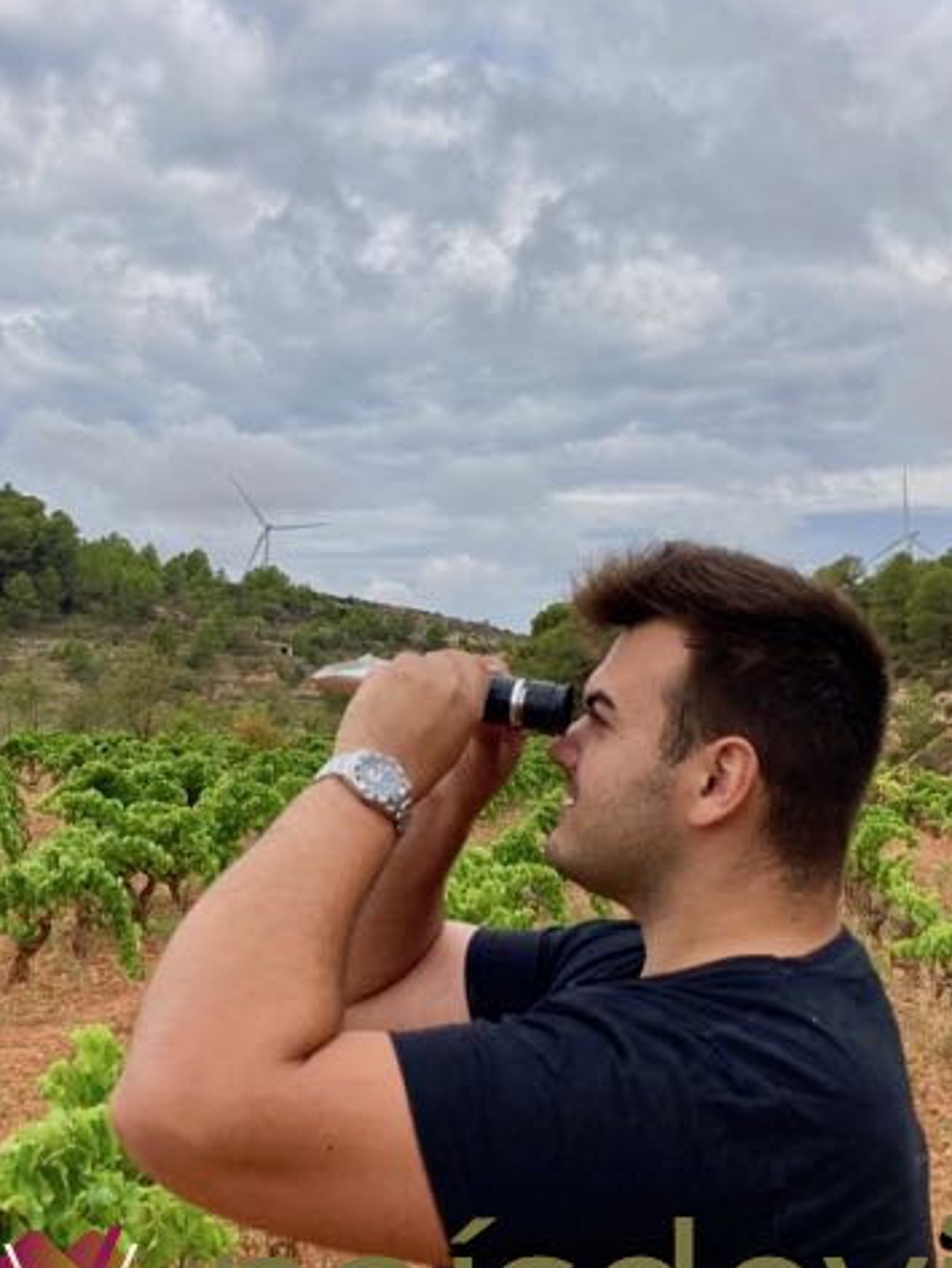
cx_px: 416
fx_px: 1649
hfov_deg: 32.2
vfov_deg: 41.9
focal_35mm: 45
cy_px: 735
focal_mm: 3.99
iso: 20
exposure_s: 1/1799
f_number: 1.8
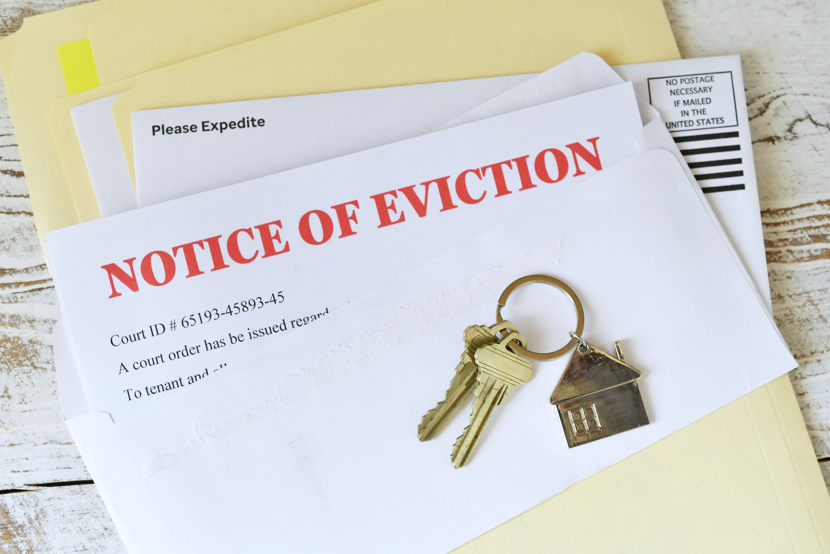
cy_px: 277
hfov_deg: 33.4
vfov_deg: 22.6
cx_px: 415
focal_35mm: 60
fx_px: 1383
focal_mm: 40
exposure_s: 1/125
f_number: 5.6
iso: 200
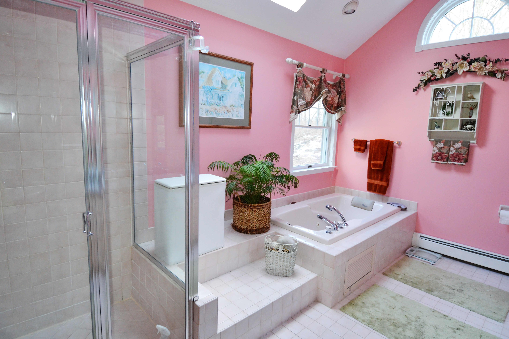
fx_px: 255
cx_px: 254
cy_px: 170
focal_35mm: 18
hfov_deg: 90.0
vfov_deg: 67.4
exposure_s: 1/60
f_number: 4
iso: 1000
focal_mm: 12
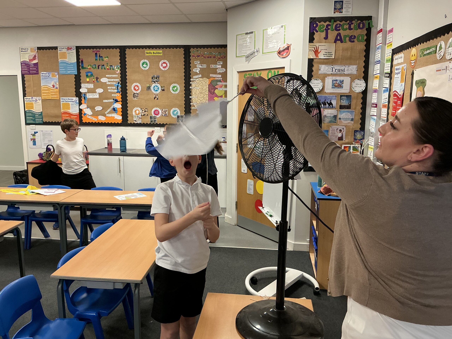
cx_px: 226
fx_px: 379
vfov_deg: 48.2
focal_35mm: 29
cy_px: 170
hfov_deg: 61.7
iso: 100
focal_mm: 3
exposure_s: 1/60
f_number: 1.8
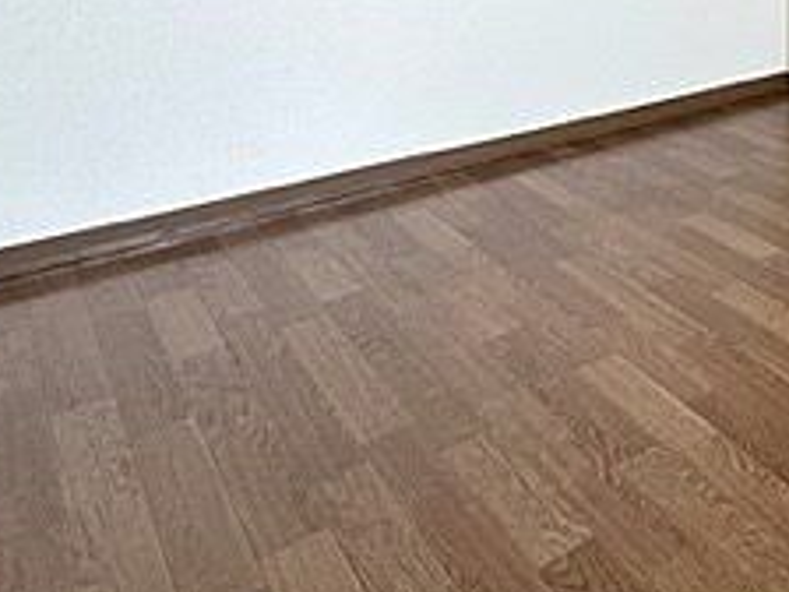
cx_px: 905
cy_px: -148
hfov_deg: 37.5
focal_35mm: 40
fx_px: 912
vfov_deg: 29.8
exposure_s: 1/99
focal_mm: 2.22
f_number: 2.2
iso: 80
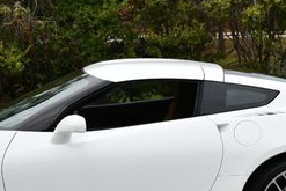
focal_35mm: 176
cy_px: 68
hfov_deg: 11.7
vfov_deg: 7.8
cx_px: 90
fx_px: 1399
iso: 140
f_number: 8
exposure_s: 1/250
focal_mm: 34
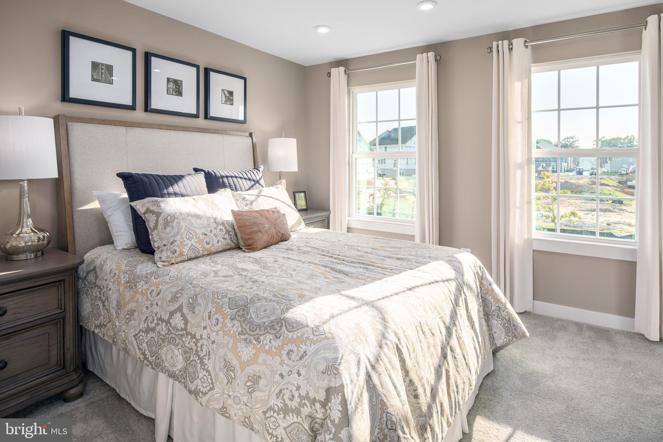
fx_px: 350
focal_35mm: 19
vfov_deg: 64.6
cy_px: 221
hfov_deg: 86.9
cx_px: 332
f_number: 9
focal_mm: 19
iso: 200
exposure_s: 1/250
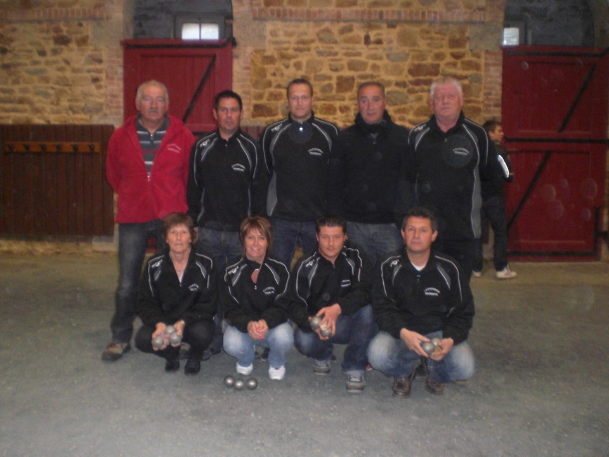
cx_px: 304
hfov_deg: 49.0
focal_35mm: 38
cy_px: 228
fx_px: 669
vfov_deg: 37.7
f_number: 3.1
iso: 200
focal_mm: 6.3
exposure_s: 1/60
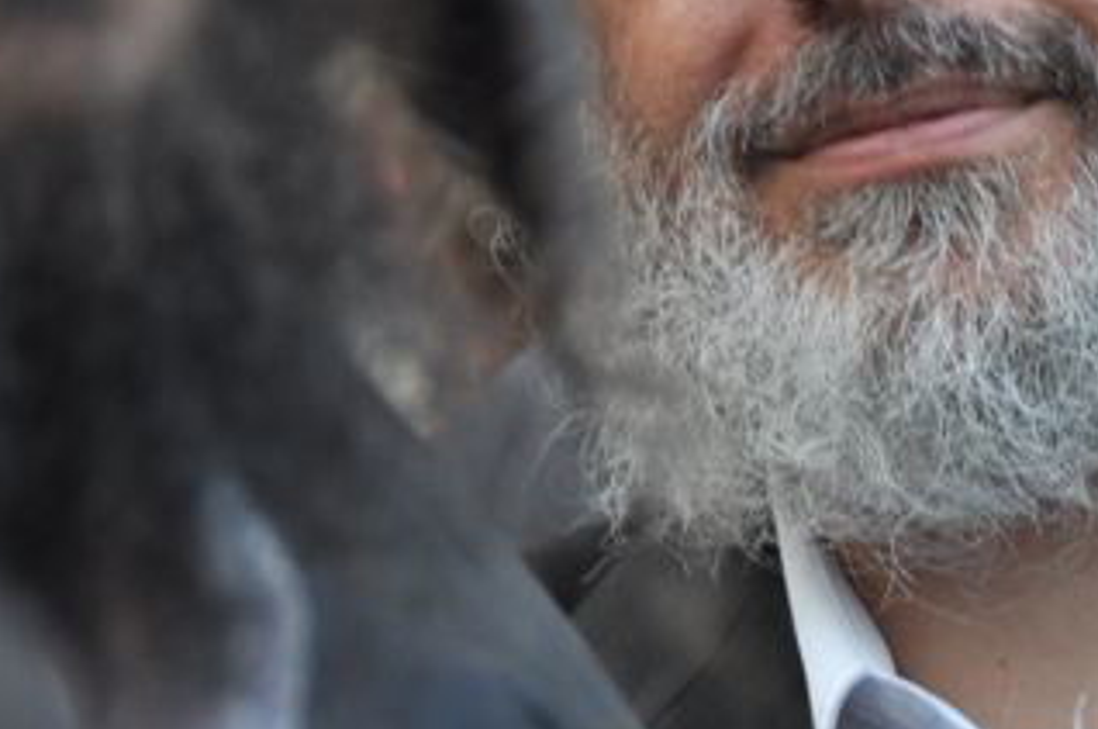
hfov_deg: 4.1
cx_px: 1019
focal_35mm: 507
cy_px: -107
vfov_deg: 2.7
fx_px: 15428
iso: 200
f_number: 5.6
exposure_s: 1/125
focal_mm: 105
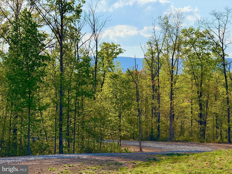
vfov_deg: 12.3
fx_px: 804
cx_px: 116
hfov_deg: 16.4
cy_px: 87
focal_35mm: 120
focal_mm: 15.66
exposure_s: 1/1866
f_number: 2.8
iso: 64
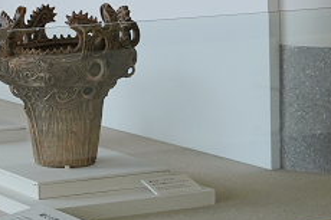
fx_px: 1341
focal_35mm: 146
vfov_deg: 9.2
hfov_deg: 12.9
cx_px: -246
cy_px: -73
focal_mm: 28
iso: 640
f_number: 4
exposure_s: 1/160
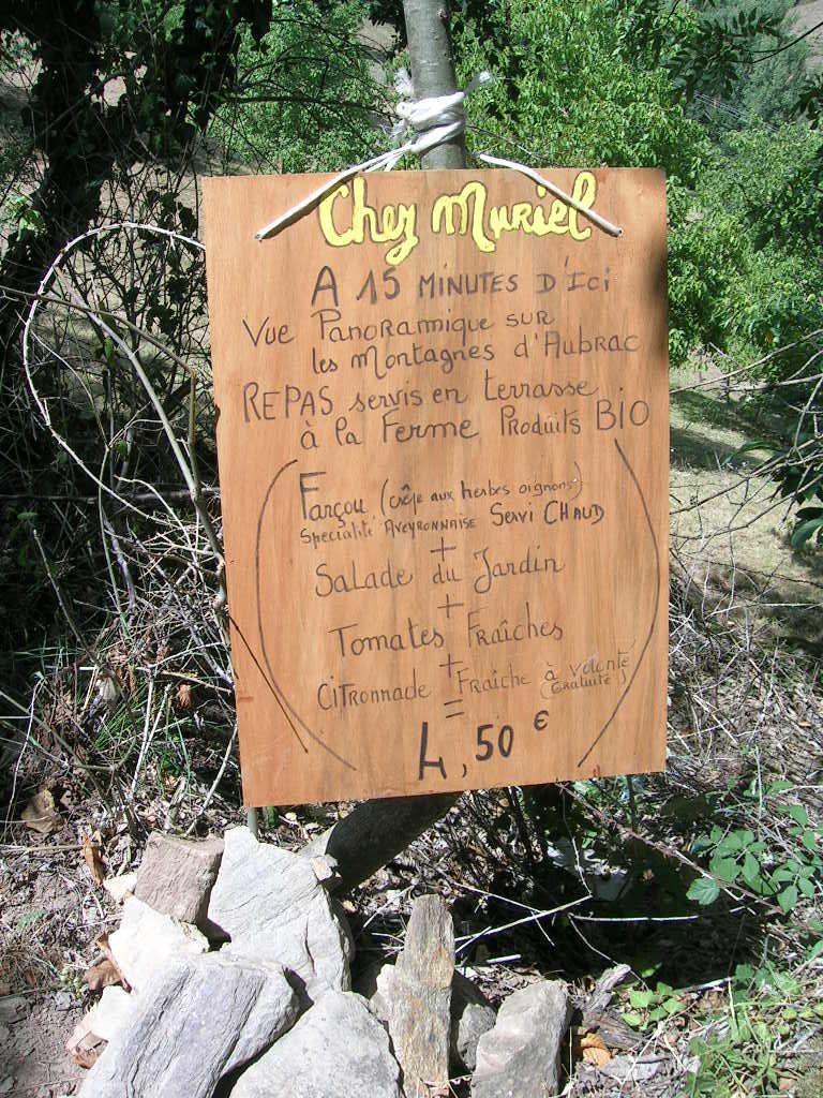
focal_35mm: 35
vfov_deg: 52.6
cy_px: 549
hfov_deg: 40.7
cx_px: 412
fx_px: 1110
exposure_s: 1/239
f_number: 4.8
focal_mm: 5.4
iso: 50
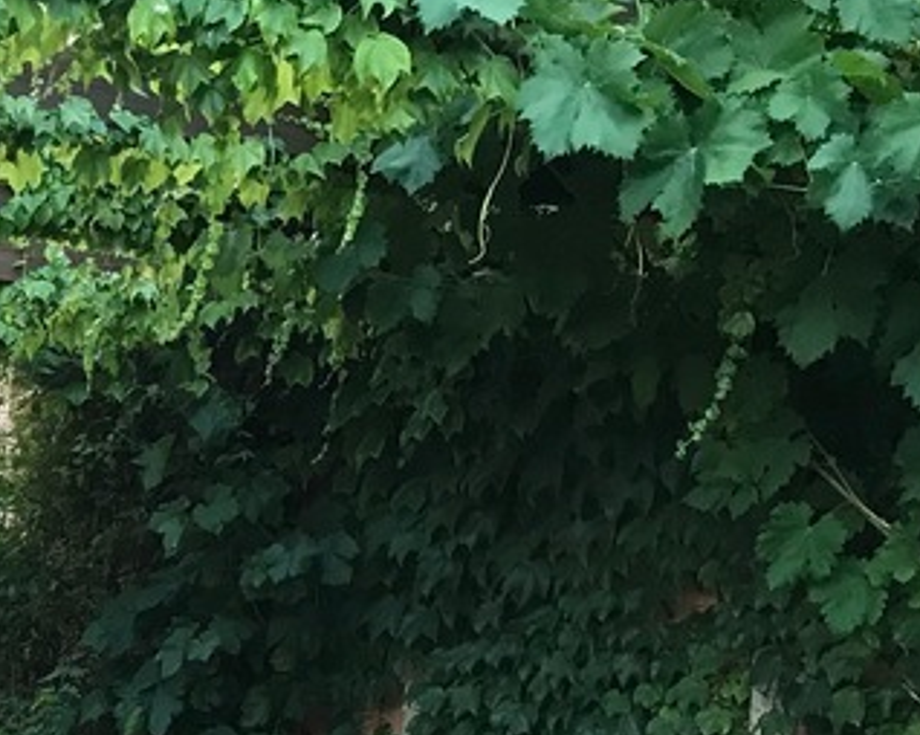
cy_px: 984
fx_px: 2395
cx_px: -292
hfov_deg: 19.9
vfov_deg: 16.4
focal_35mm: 88
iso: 40
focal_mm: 3.99
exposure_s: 1/20
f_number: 1.8
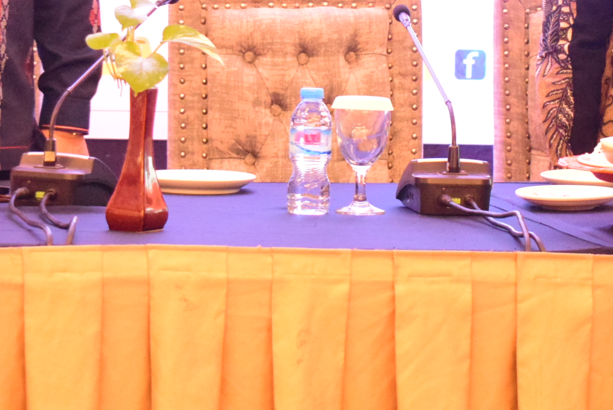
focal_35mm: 150
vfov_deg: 9.1
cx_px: 280
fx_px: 2556
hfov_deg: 13.7
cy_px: 13
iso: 6400
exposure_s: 1/30
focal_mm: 40
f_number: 5
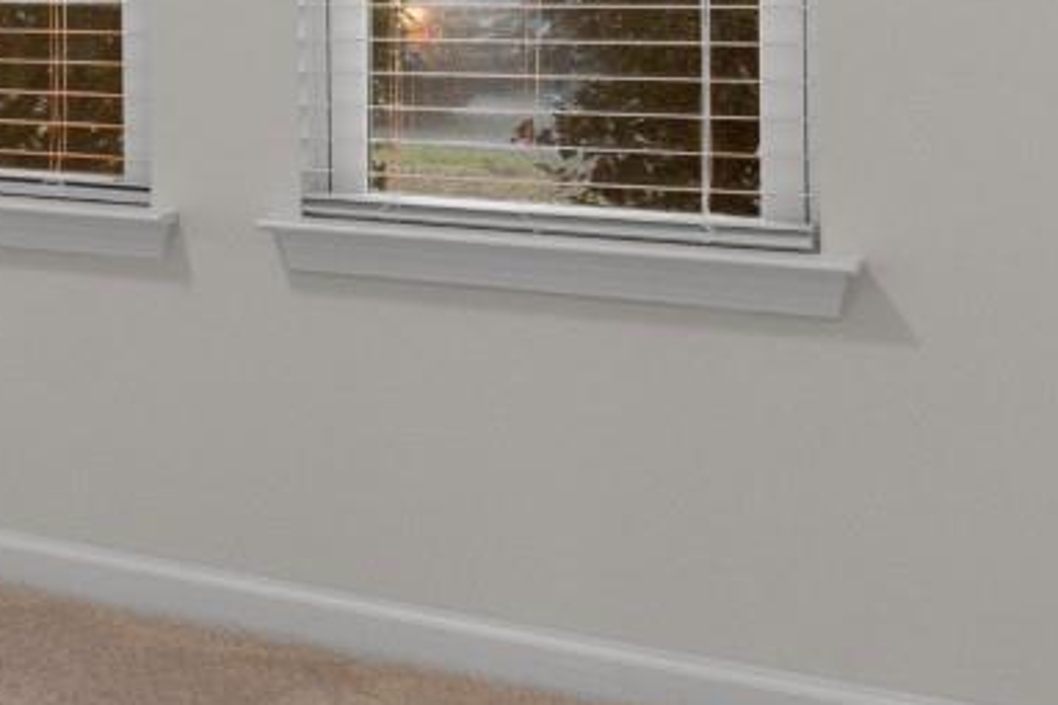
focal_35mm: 72
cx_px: -854
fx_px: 2115
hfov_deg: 20.1
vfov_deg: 18.2
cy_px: -72
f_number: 4.8
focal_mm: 11.5
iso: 100
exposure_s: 1/8
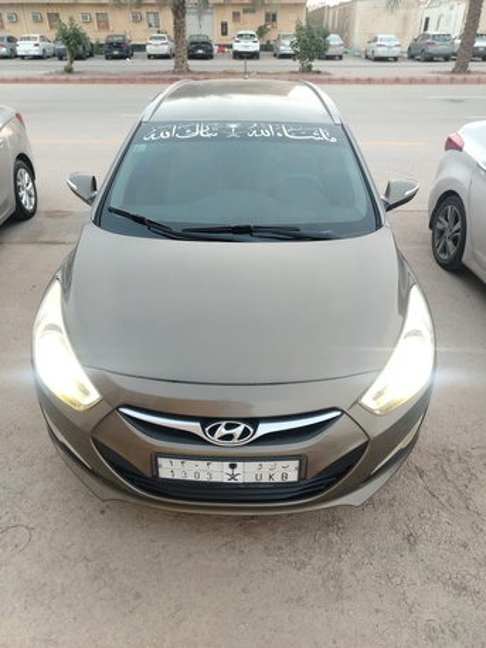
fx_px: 449
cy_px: 324
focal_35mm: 24
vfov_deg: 71.6
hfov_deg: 56.8
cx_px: 243
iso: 209
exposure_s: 1/33
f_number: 1.75
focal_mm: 5.25
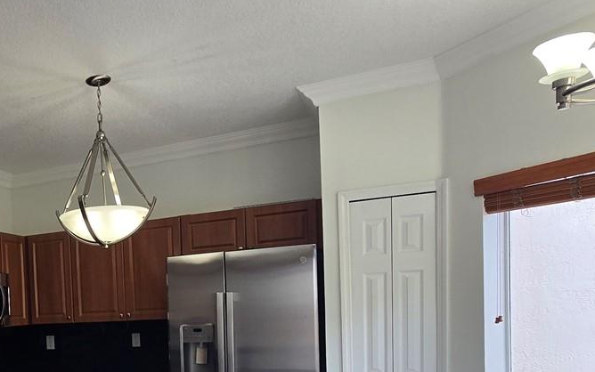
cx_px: 35
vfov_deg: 35.3
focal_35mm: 33
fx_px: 535
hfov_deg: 50.0
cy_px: 358
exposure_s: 1/120
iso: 64
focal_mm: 2.2
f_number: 2.2
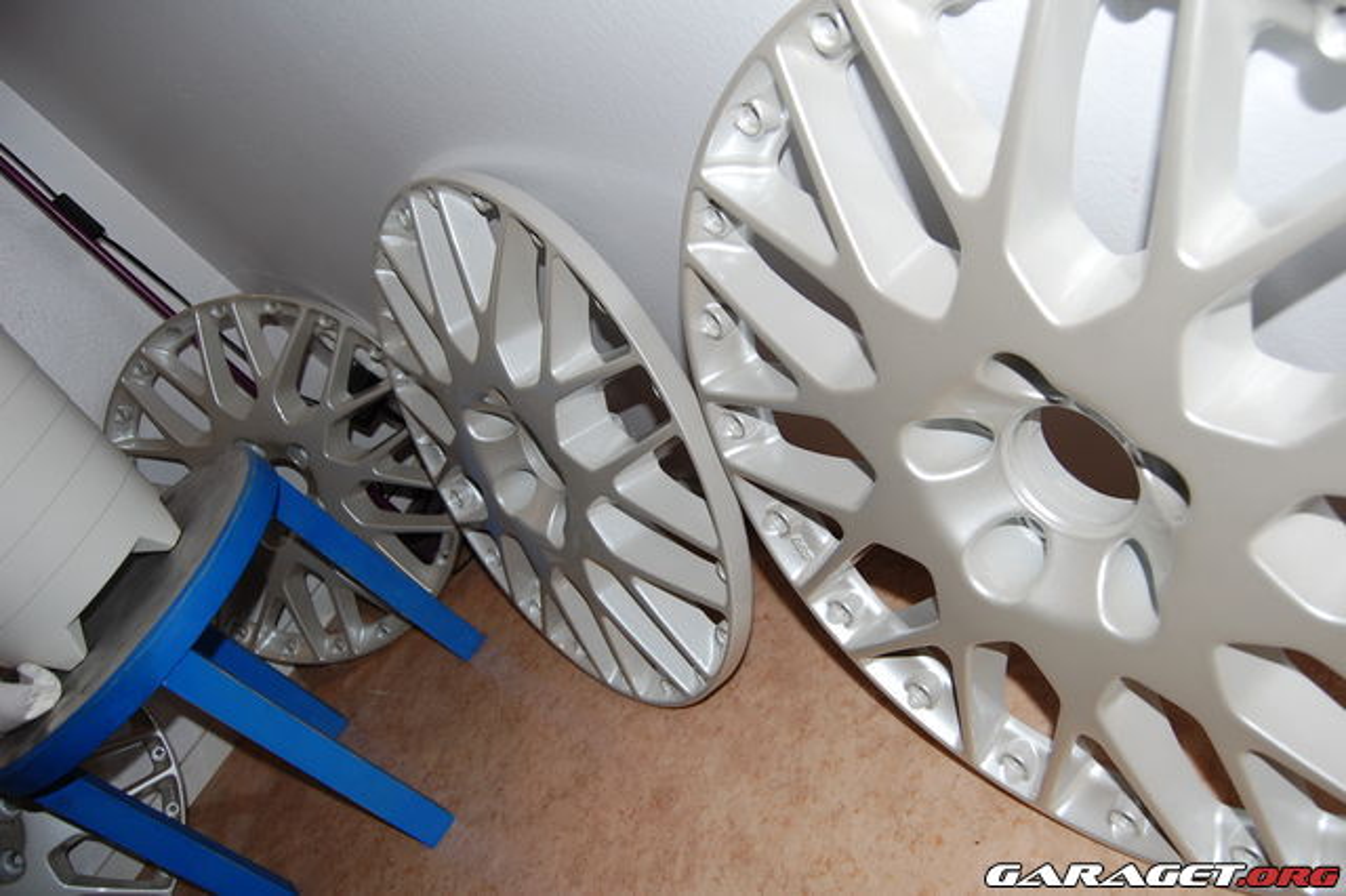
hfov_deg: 67.4
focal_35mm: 27
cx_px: 673
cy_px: 448
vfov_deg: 47.9
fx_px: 1009
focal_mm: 18
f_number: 5.6
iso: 200
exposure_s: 1/125
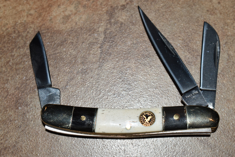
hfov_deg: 26.0
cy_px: 78
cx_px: 118
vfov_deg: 17.5
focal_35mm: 78
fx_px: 509
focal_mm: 52
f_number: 8
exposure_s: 1/60
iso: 100
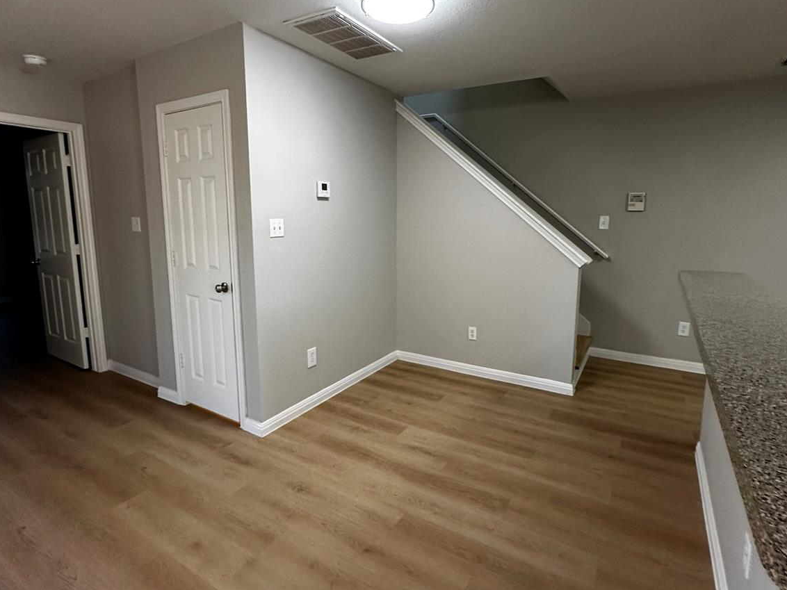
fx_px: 432
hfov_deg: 84.7
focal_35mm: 19
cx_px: 397
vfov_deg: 68.6
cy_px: 274
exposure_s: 1/120
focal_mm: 2.22
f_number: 2.2
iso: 250
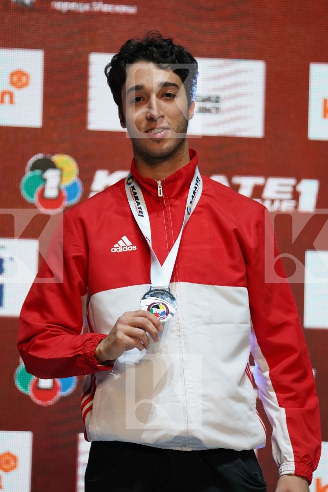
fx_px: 3539
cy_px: 246
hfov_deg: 5.3
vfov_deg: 8.0
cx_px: 164
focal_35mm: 259
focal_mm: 173
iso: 200
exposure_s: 1/250
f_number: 2.8
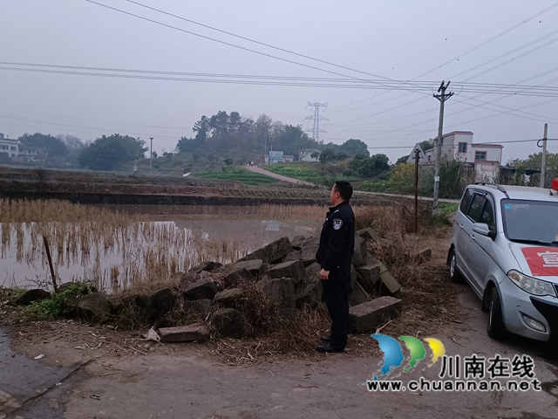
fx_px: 435
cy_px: 210
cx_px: 279
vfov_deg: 51.4
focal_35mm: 27
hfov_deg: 65.3
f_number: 1.9
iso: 2800
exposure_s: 1/20
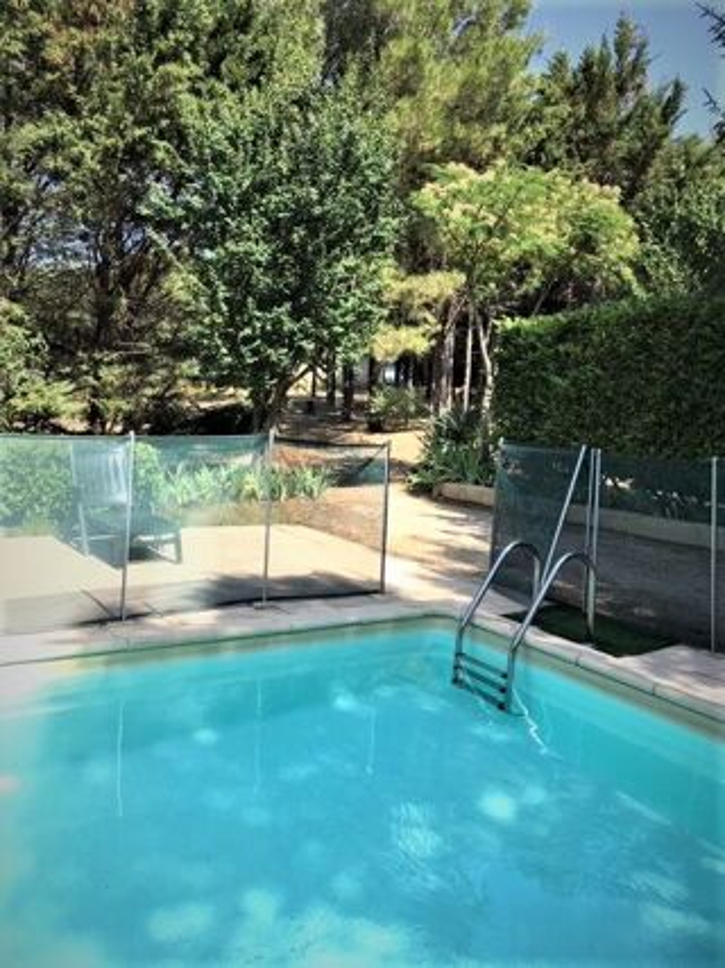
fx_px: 810
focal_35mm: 29
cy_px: 484
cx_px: 362
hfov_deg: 48.2
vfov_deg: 61.7
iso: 25
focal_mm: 4.15
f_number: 2.2
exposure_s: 1/641
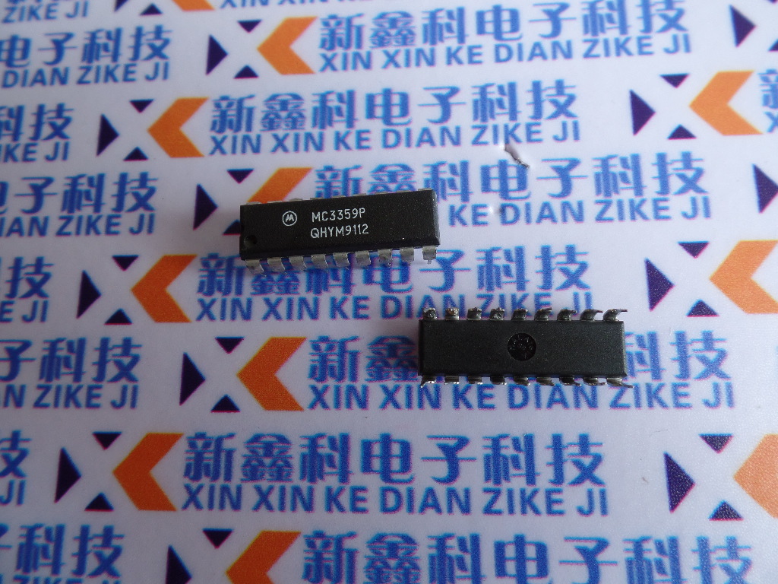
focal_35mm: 23
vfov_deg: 58.9
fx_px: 517
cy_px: 292
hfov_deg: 73.9
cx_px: 389
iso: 80
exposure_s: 1/60
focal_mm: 4.1
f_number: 3.5
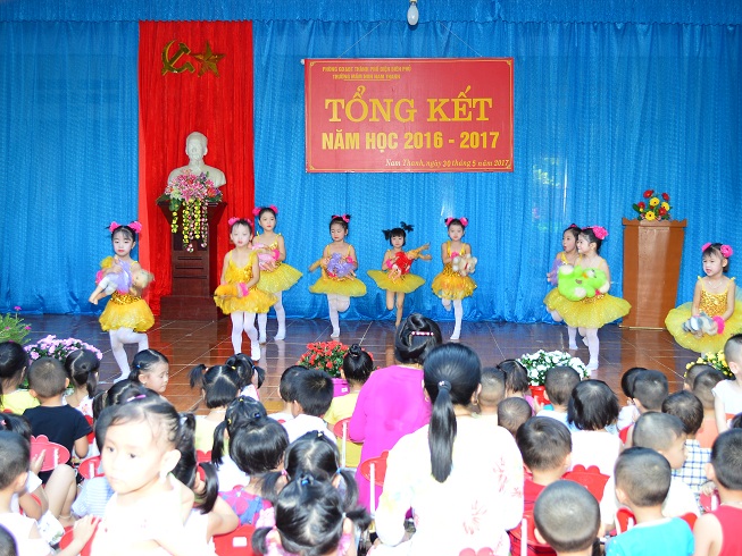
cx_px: 387
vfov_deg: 33.6
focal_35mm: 43
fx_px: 922
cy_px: 280
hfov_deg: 43.8
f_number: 5
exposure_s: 1/60
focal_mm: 26
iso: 200
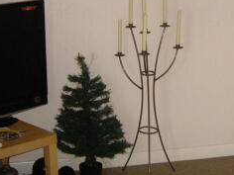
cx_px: 196
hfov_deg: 20.6
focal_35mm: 94
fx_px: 635
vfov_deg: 15.5
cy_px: 13
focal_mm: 6.2
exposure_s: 1/40
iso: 200
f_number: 2.7
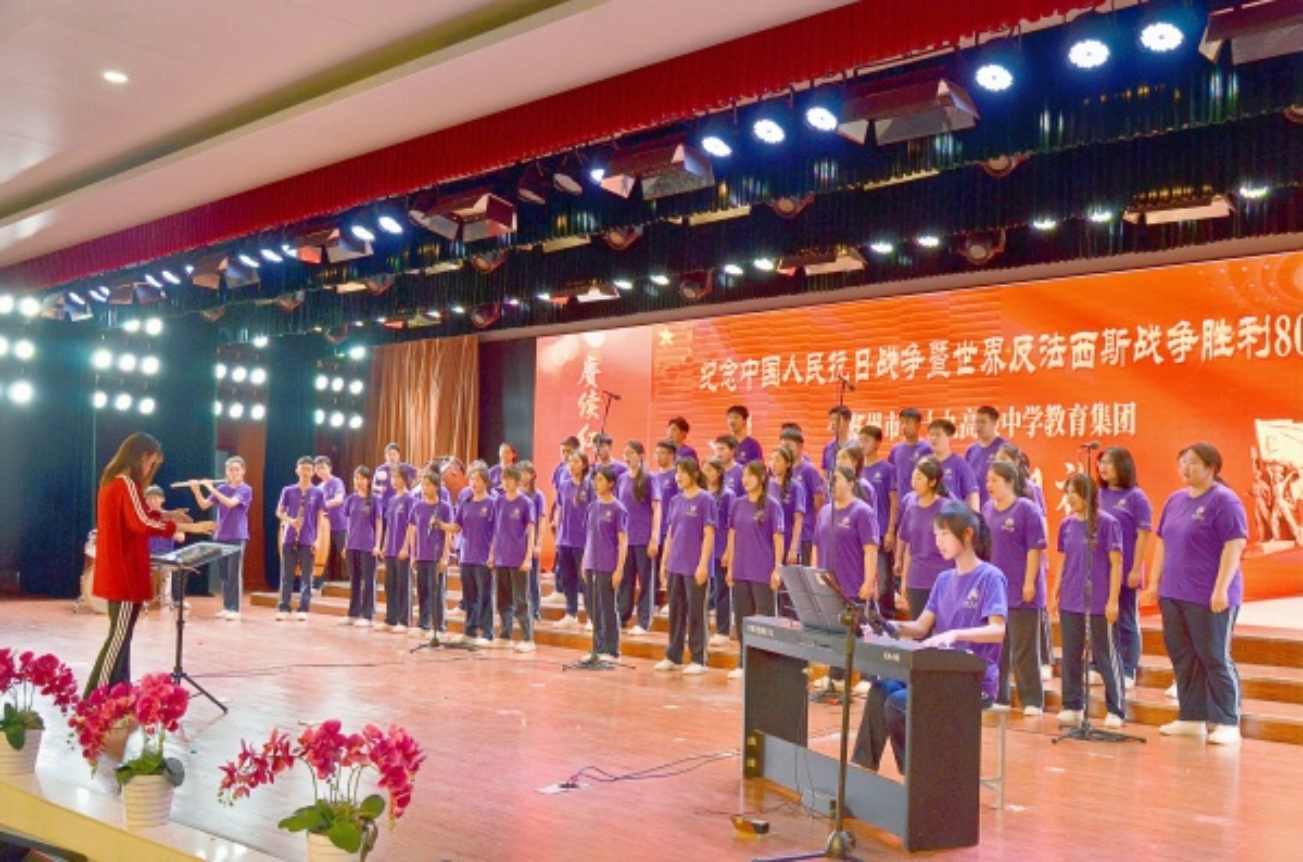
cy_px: 431
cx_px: 652
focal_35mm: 33
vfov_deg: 39.8
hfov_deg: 57.3
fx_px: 1192
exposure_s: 1/200
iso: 1000
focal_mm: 22
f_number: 7.1
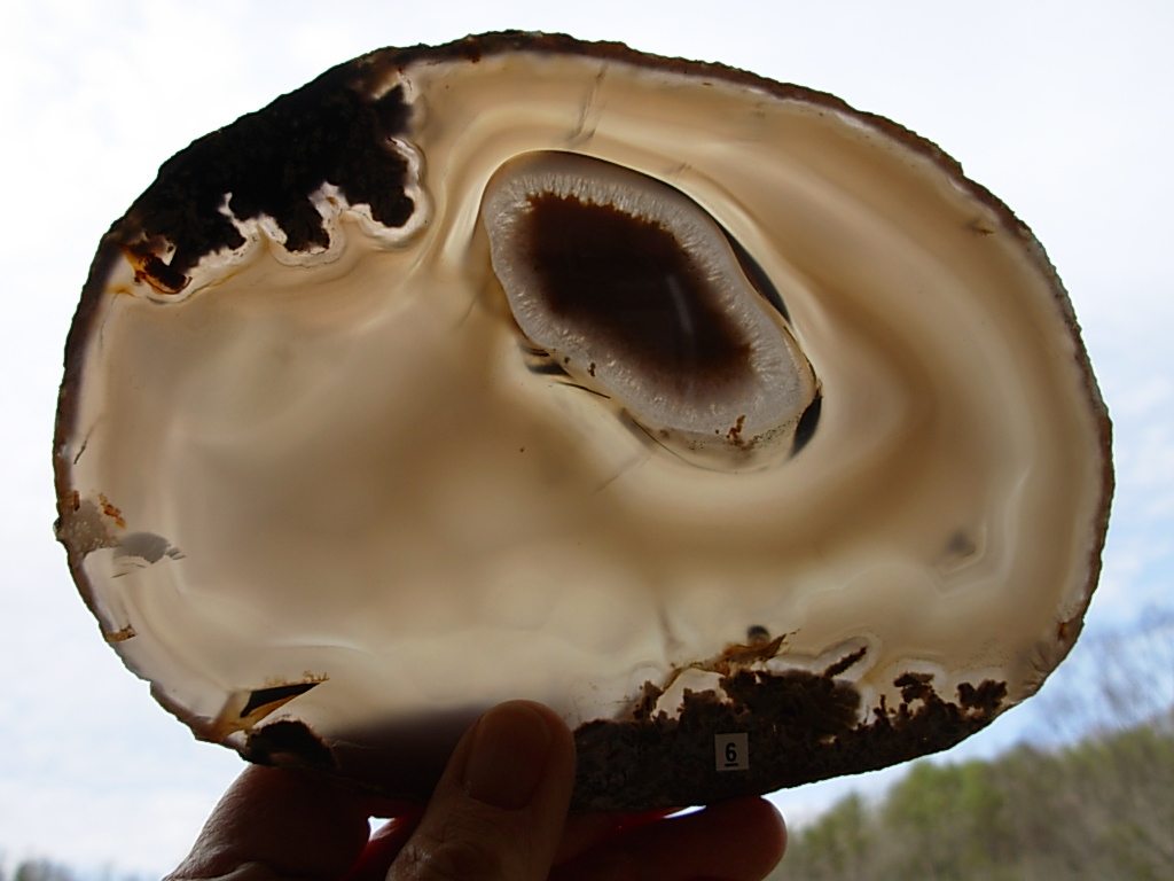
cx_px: 587
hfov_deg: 49.0
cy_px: 440
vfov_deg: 37.7
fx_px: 1289
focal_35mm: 38
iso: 50
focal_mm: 6.3
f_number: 2.9
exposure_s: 1/575
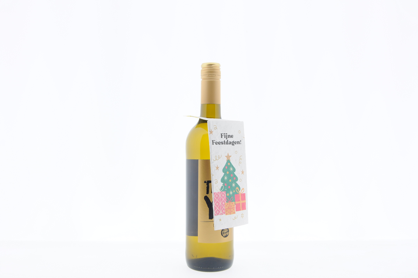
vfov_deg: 34.1
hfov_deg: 49.6
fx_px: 452
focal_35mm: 39
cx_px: 209
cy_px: 139
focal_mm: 26
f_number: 5.6
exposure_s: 1/160
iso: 200
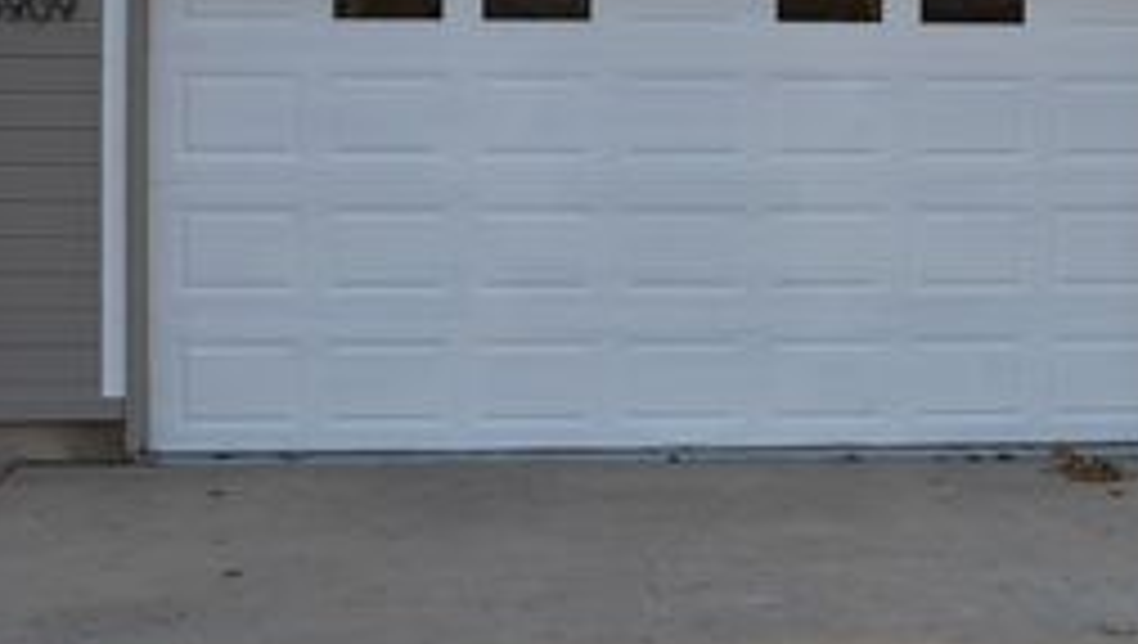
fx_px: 1873
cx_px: 648
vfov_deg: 19.3
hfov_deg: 33.7
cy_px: 137
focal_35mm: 62
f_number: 5.6
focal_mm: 20
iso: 200
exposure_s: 1/125
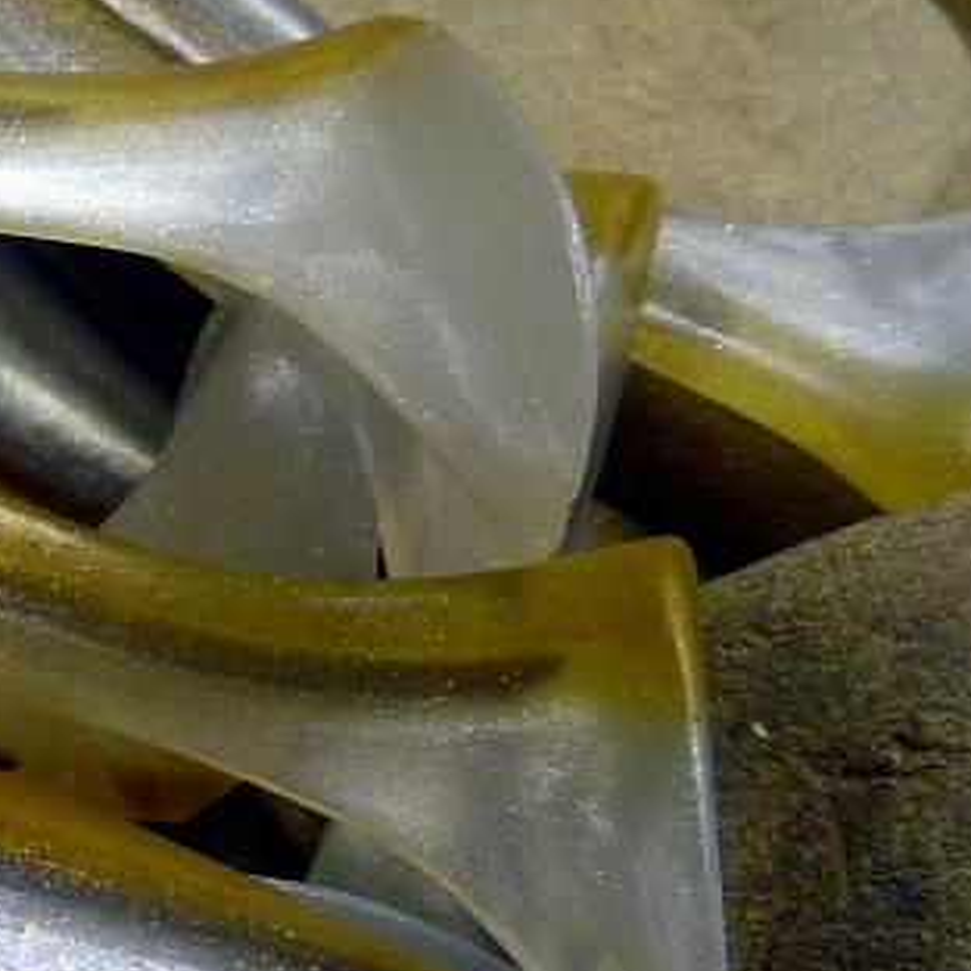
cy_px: 772
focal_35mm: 90
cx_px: -573
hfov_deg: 17.1
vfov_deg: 19.1
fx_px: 2856
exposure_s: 1/30
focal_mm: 5.5
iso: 200
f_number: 3.5
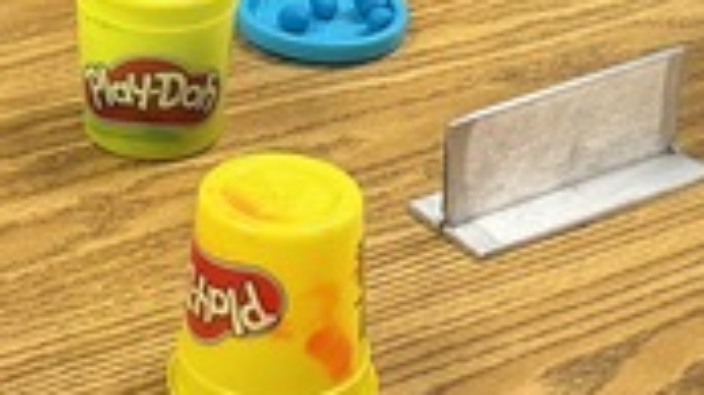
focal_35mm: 155
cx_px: 199
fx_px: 2891
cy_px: -232
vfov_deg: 7.6
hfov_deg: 13.8
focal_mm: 6.76
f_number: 1.78
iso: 160
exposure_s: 1/60
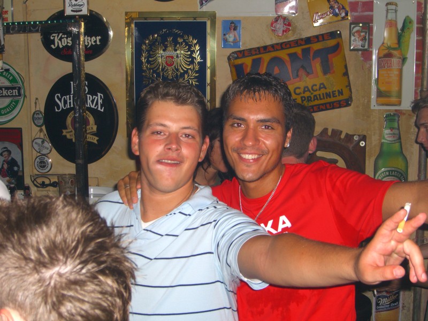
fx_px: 705
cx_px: 214
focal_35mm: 57
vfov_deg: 25.7
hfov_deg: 33.8
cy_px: 160
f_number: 3.6
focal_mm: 11.8
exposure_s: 1/60
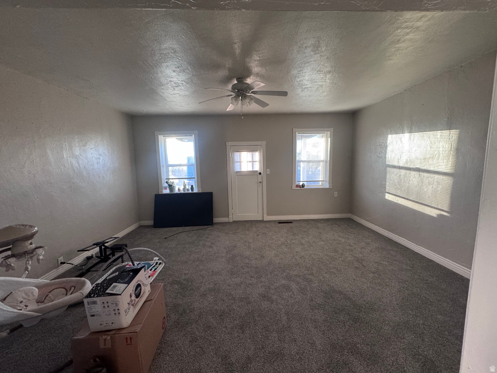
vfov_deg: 85.7
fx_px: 201
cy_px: 186
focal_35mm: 14
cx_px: 248
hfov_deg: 102.1
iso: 500
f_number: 2.2
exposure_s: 1/60
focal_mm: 2.22
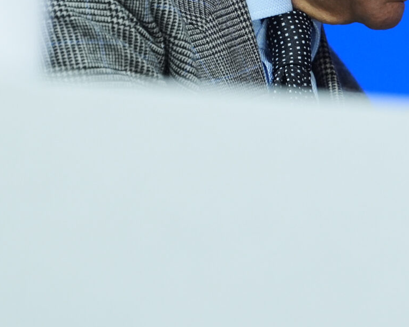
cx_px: 551
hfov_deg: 4.1
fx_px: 5701
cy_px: 0
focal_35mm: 471
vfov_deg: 3.3
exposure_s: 1/320
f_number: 3.2
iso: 1250
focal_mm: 150
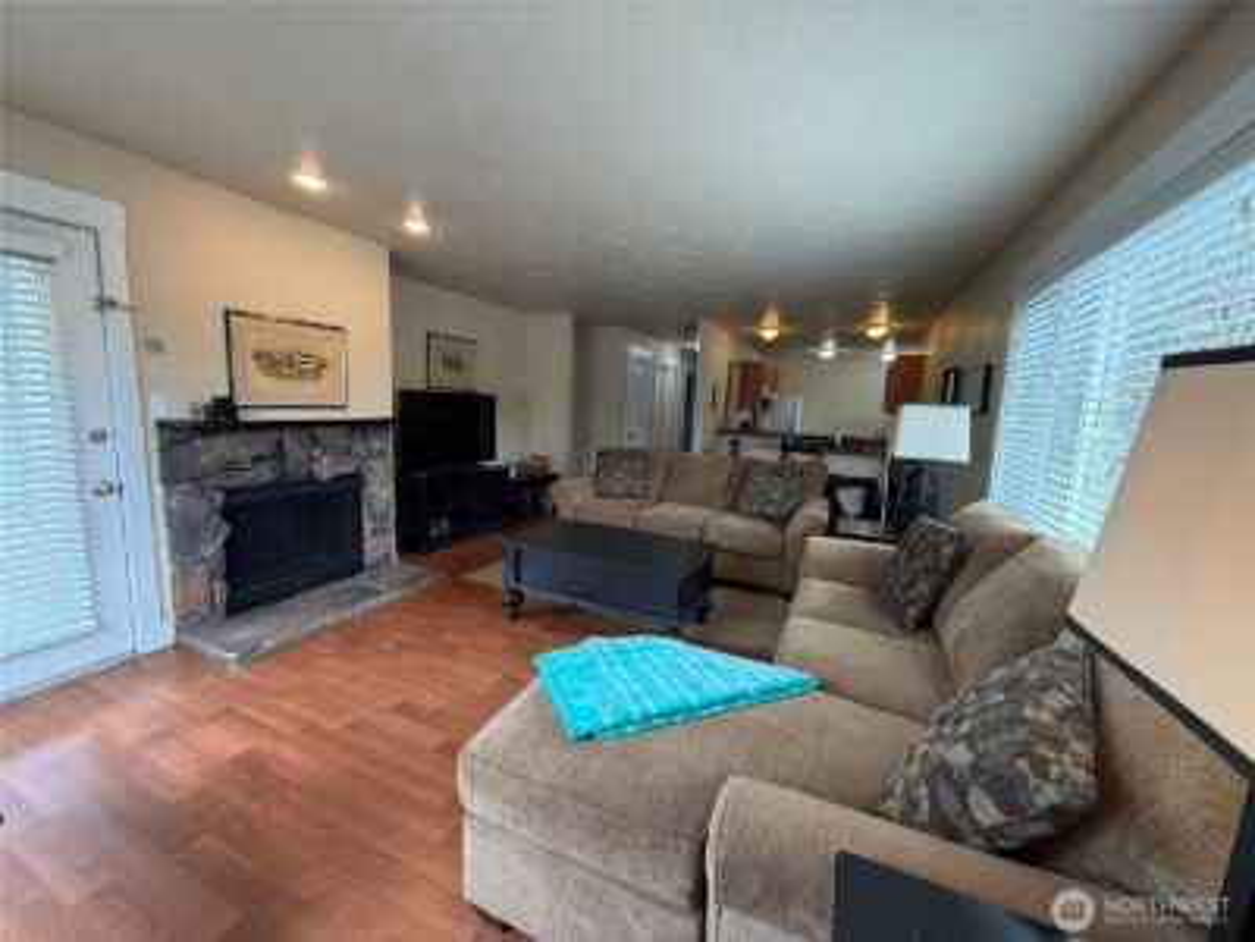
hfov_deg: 102.1
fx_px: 508
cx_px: 628
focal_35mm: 14
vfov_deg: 85.7
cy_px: 471
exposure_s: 1/120
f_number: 2.2
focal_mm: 2.22
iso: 320
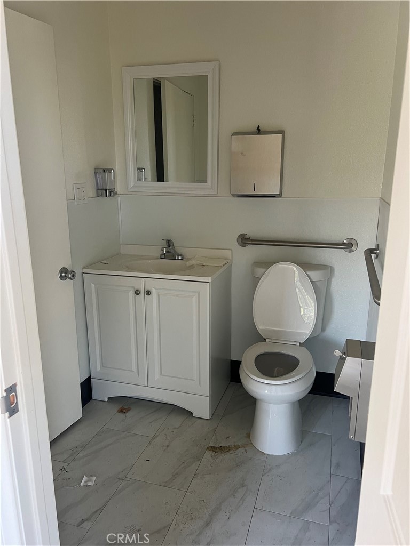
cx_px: 205
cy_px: 273
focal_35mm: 26
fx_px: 411
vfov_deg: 67.3
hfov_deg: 53.1
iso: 125
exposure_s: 1/75
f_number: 1.5
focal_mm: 5.7
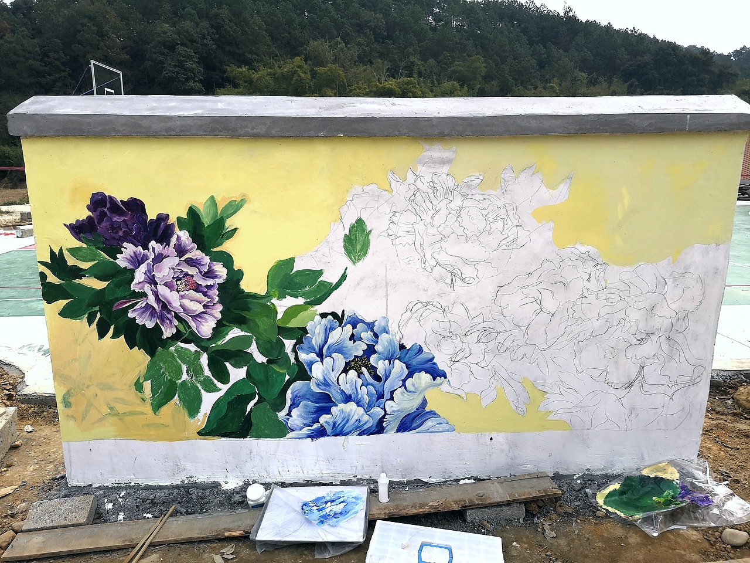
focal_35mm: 26
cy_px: 282
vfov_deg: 53.1
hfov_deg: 67.3
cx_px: 375
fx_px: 563
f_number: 1.8
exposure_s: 1/1412
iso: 50
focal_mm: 4.75
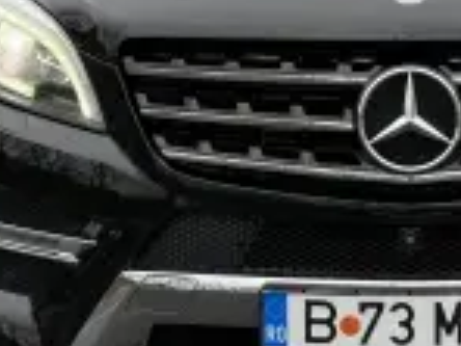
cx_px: 414
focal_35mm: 117
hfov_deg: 16.6
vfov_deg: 12.6
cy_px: 25
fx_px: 1558
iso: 64
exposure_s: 1/496
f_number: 1.78
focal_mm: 6.76
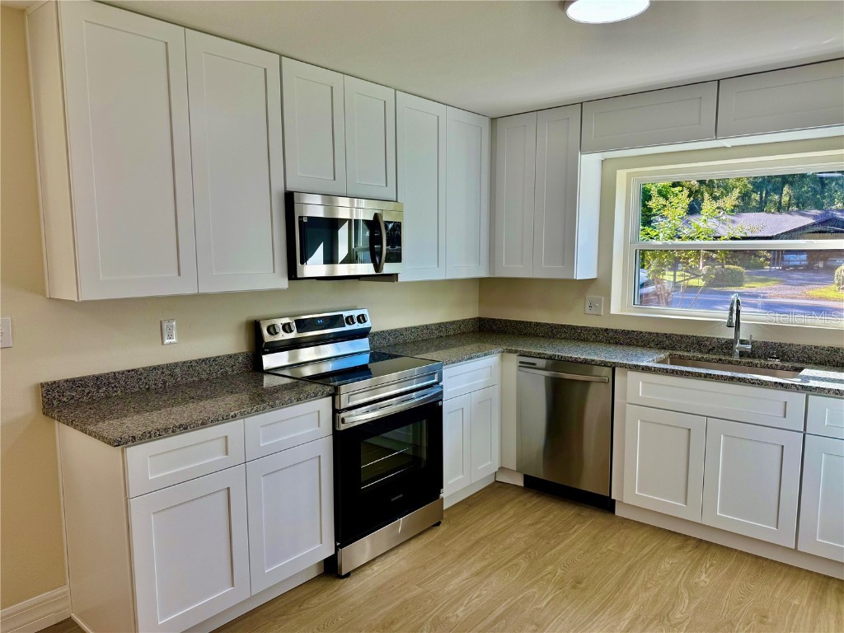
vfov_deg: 56.8
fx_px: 585
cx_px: 422
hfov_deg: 71.6
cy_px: 316
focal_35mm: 24
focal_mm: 6.76
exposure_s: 1/315
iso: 80
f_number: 1.78
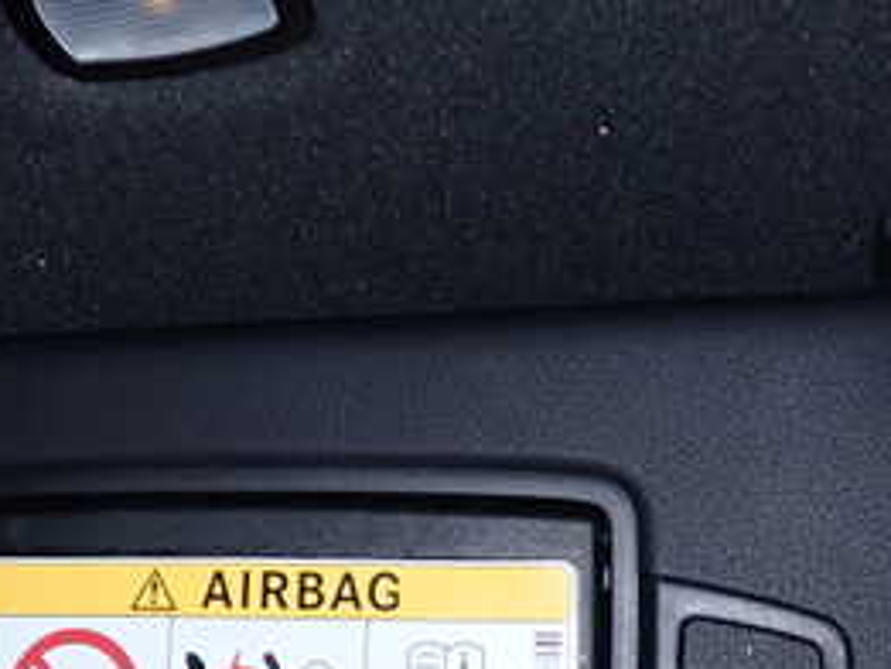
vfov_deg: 20.9
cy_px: 604
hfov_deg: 28.1
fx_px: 1777
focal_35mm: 69
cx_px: 495
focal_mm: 5.4
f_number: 6.3
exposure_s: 1/30
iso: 200
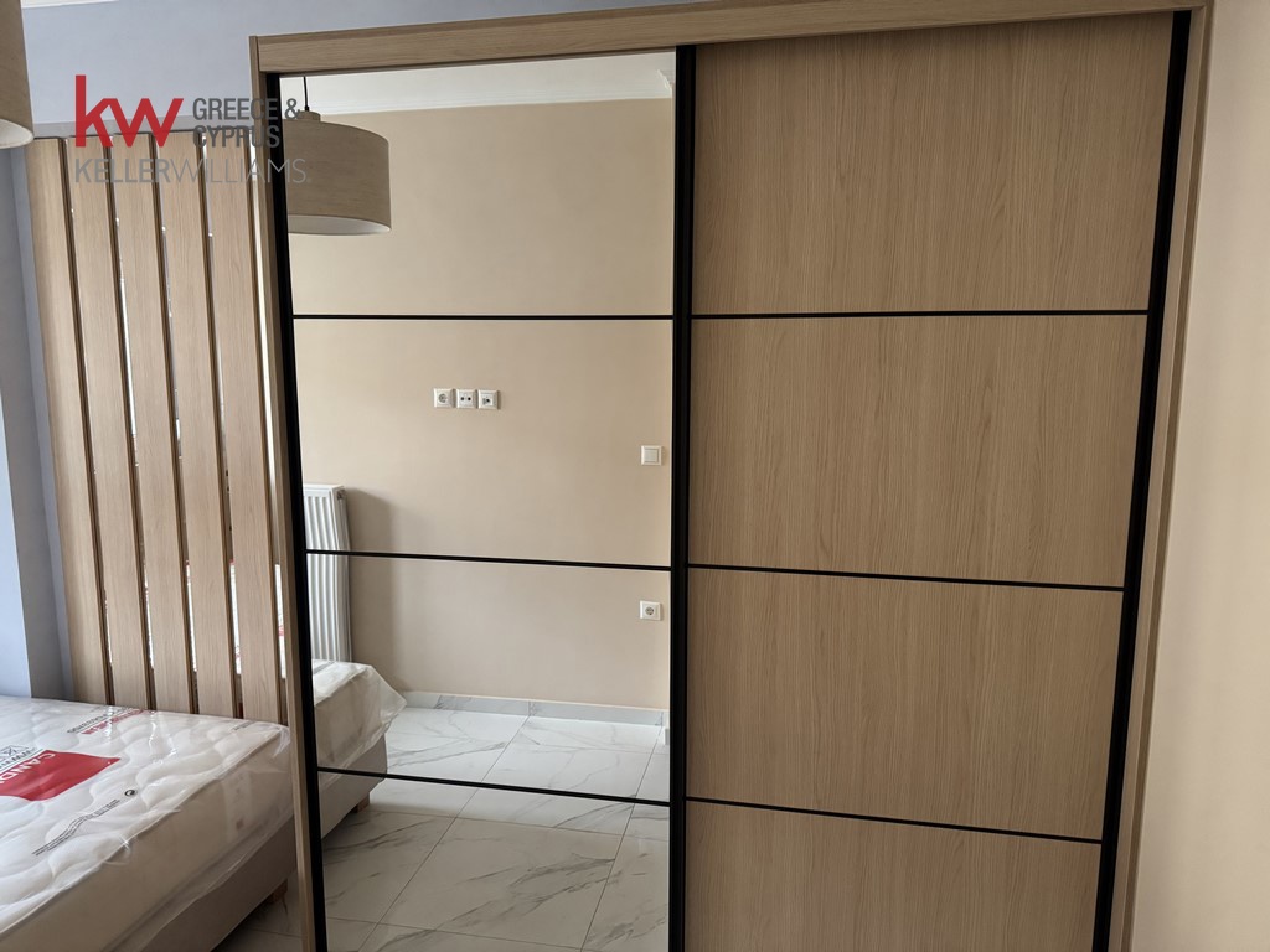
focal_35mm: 24
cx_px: 635
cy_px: 476
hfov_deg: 71.6
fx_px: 881
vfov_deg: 56.8
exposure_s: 1/60
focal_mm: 6.76
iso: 640
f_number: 1.78
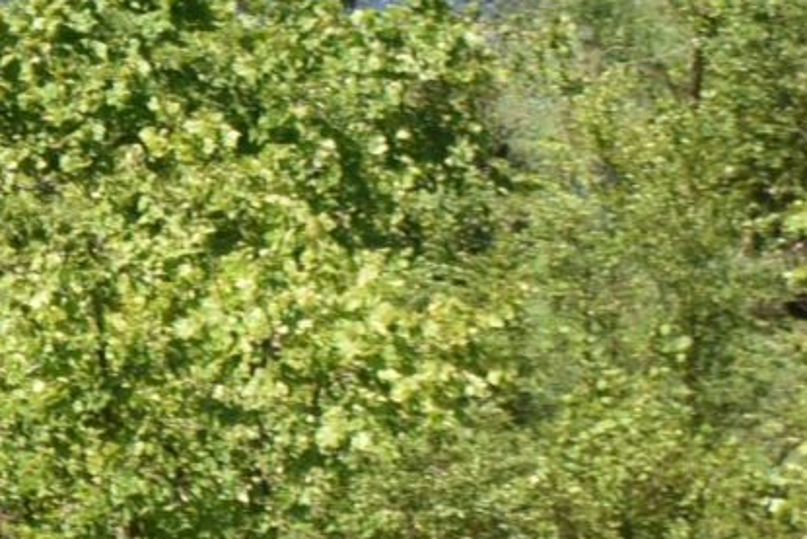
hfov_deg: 4.0
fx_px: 11415
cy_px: -915
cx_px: -799
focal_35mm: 509
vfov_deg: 2.7
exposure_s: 1/200
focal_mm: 55
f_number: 7.1
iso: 100
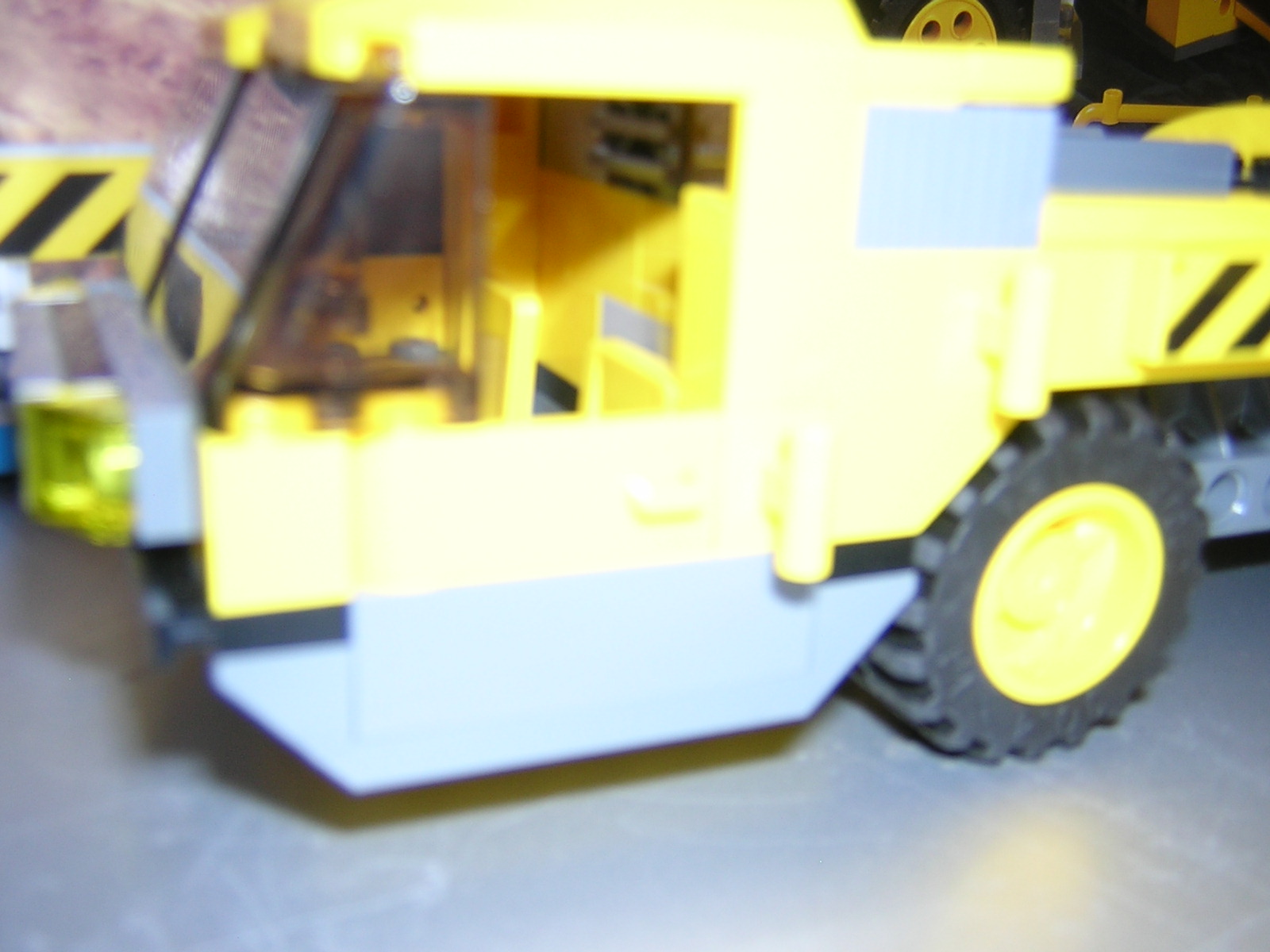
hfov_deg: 51.4
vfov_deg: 39.7
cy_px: 476
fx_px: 1321
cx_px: 635
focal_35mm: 36
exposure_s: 1/60.1
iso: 100
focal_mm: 4.7
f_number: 2.6
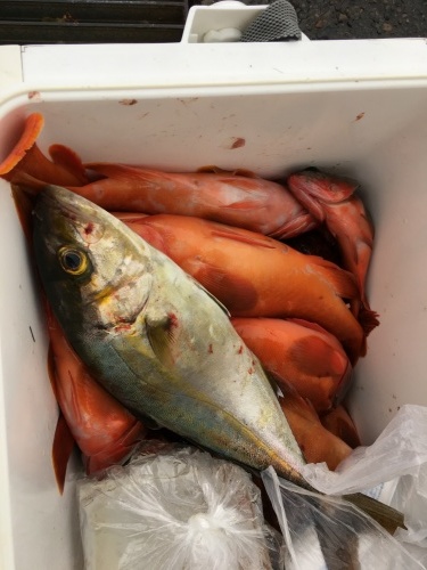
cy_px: 285
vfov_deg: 61.7
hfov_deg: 48.2
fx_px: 477
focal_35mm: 29
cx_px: 214
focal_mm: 4.15
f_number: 2.2
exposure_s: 1/120
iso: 25
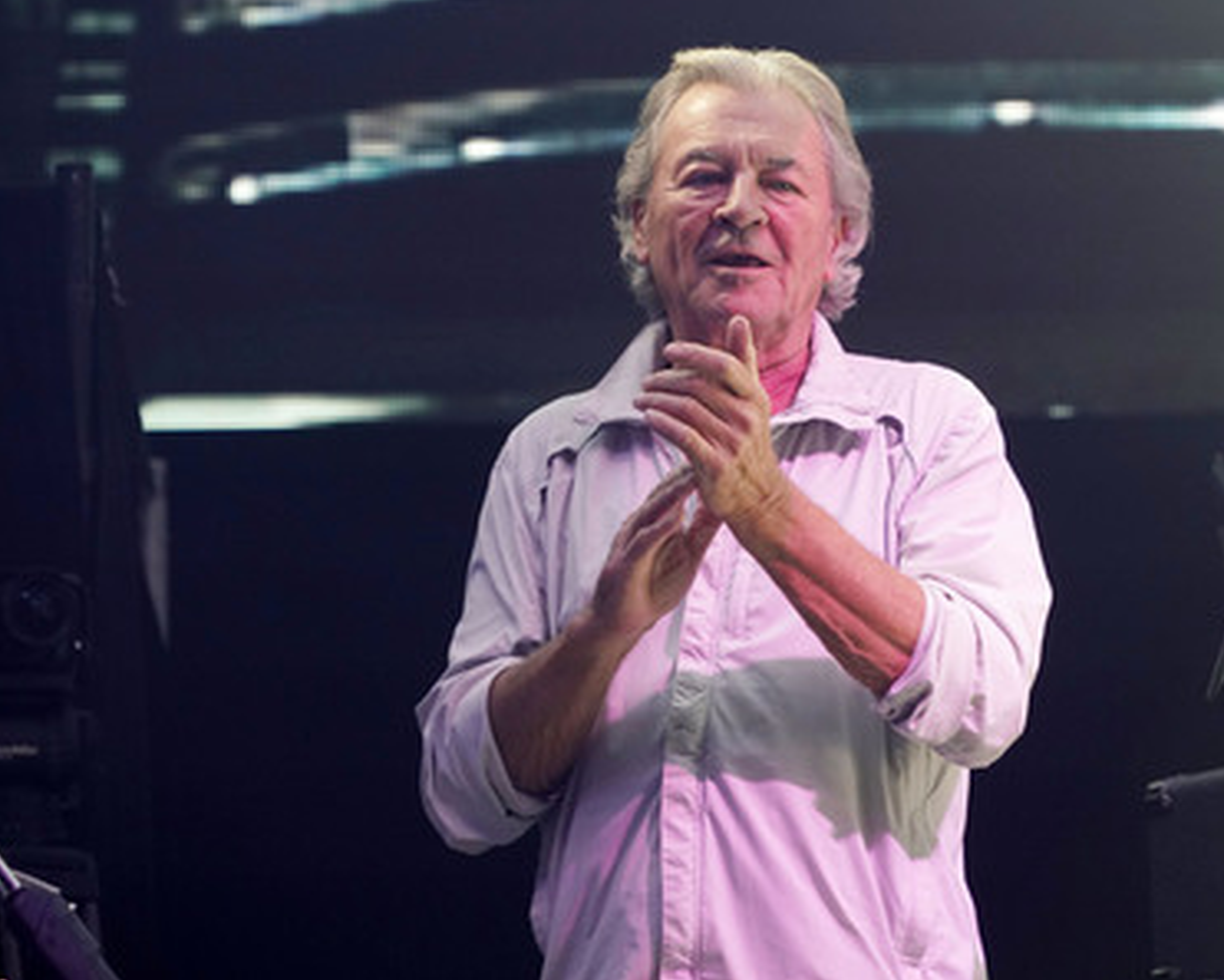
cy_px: 488
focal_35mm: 186
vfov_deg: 8.3
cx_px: 711
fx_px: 6740
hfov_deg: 10.4
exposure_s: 1/250
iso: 1600
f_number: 5.6
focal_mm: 163
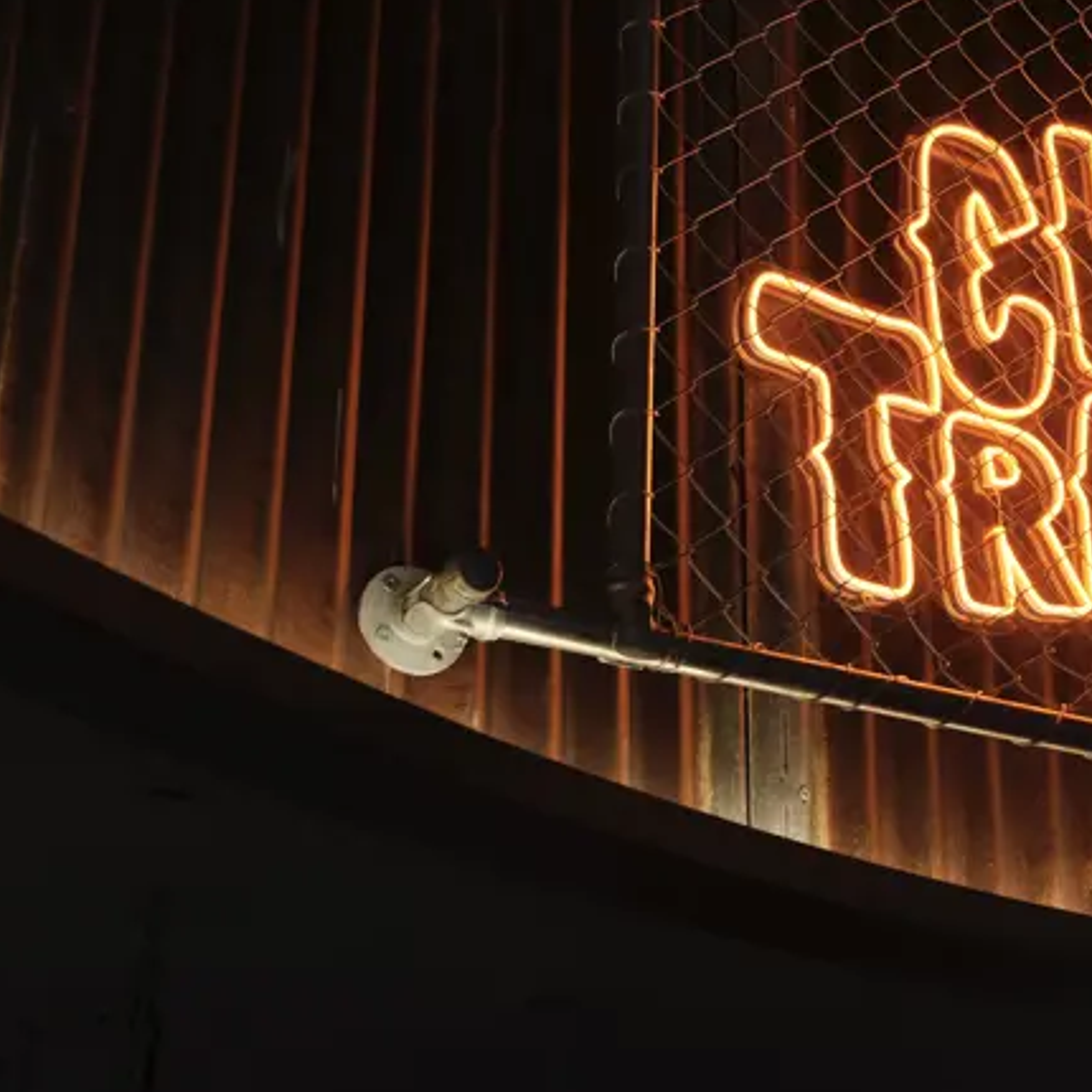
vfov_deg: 19.7
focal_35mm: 88
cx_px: 1183
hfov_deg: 19.0
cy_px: 424
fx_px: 3141
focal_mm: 30.2
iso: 400
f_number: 3.6
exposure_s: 1/56
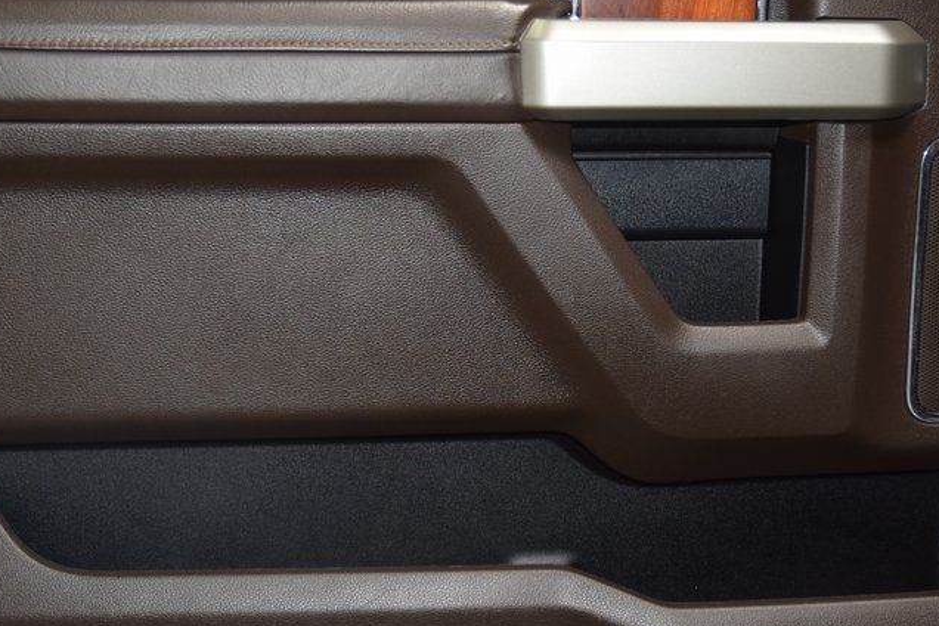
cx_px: 570
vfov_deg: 23.3
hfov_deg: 34.4
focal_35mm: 58
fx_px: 1513
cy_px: 249
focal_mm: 24
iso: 800
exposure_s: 1/60
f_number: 4
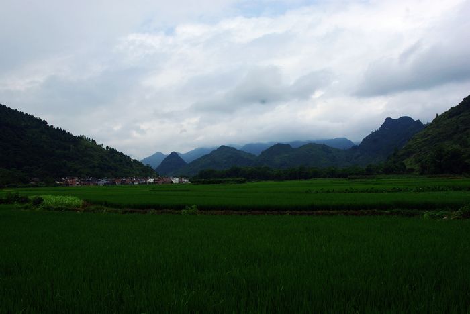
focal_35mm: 39
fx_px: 510
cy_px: 157
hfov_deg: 49.5
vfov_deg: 34.3
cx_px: 235
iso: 100
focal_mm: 26.25
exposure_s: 1/180
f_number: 9.5
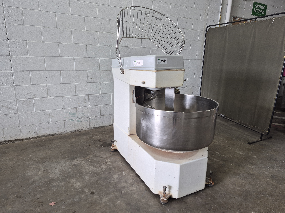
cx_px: 142
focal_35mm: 23
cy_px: 106
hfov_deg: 73.9
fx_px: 189
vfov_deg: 58.9
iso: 80
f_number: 1.8
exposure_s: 1/120
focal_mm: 5.4
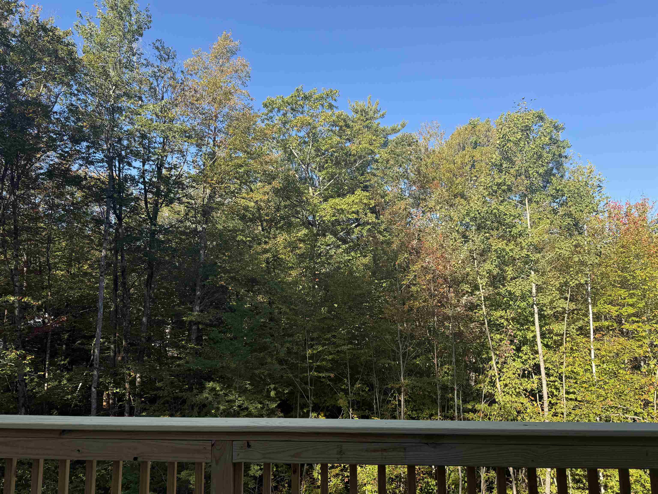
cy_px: 247
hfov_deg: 71.6
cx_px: 329
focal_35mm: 24
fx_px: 456
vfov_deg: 56.8
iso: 80
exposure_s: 1/1337
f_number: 1.78
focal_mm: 6.76
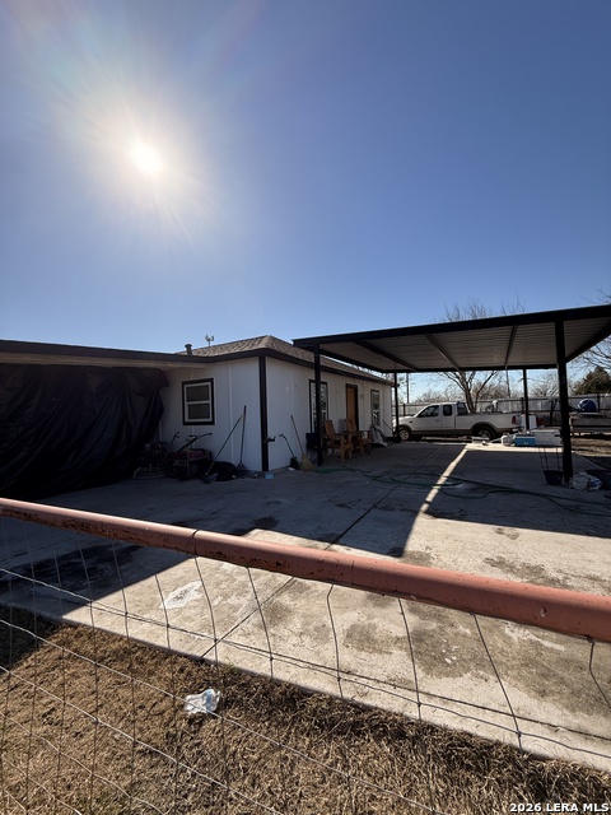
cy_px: 408
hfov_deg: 85.7
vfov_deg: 102.1
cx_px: 306
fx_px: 329
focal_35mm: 14
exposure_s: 1/3125
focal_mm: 2.22
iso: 50
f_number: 2.2
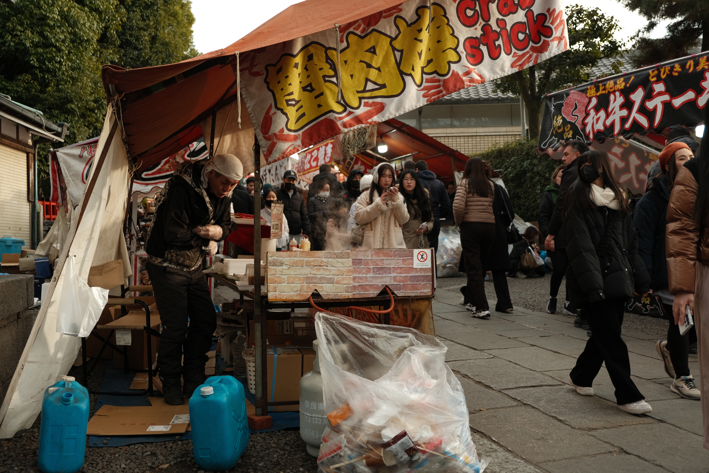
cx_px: 354
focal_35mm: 40
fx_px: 788
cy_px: 236
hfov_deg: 48.5
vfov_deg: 33.4
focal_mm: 26.5
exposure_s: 1/180
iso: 80
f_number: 3.2
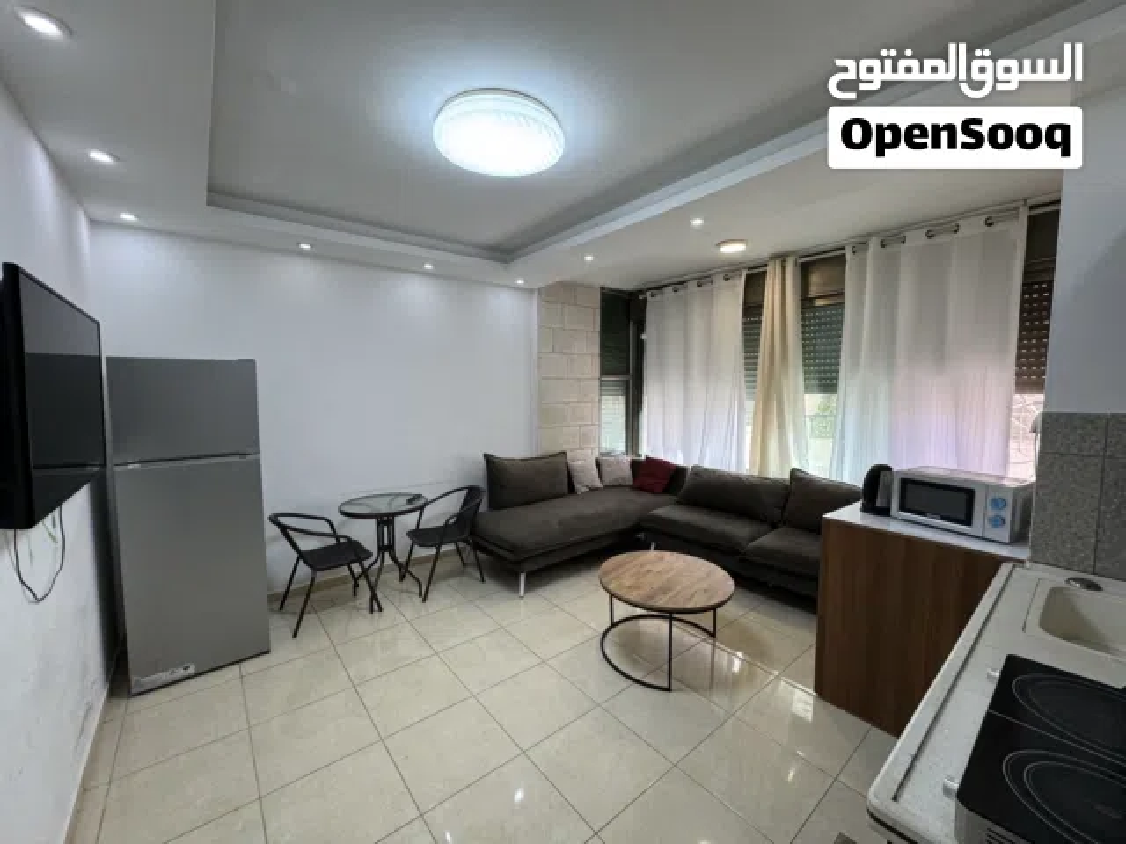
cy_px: 422
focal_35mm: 14
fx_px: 455
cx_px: 563
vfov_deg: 85.7
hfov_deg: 102.1
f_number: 2.2
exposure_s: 1/100
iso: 100
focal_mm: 2.22
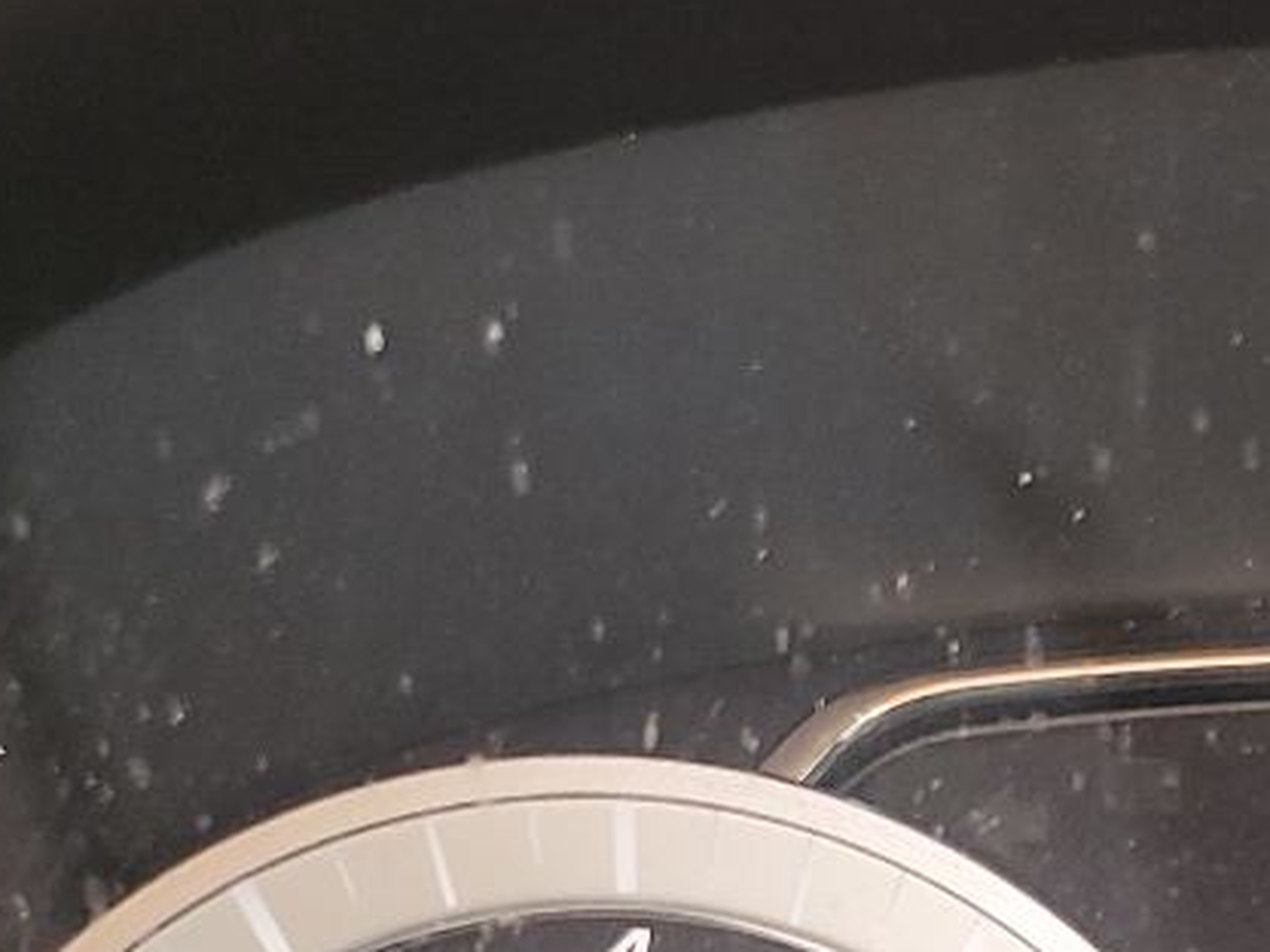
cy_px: 1523
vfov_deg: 13.7
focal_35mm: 100
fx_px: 3669
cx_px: 1911
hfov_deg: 17.6
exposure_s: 1/120
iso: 90
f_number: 1.5
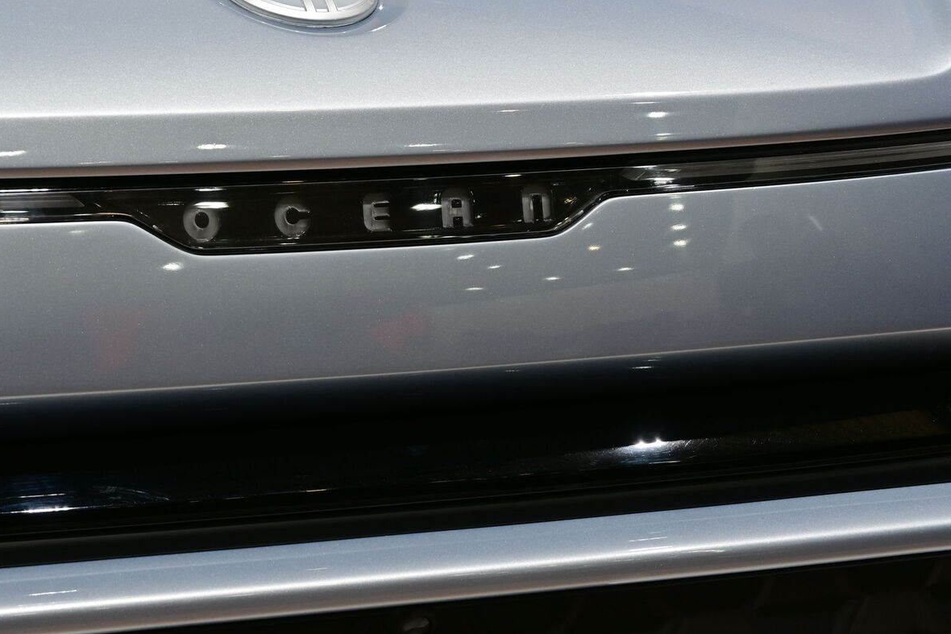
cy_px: 205
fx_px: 3223
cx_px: 293
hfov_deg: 16.7
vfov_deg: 11.2
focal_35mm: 122
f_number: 6.3
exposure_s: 1/125
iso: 250
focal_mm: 50
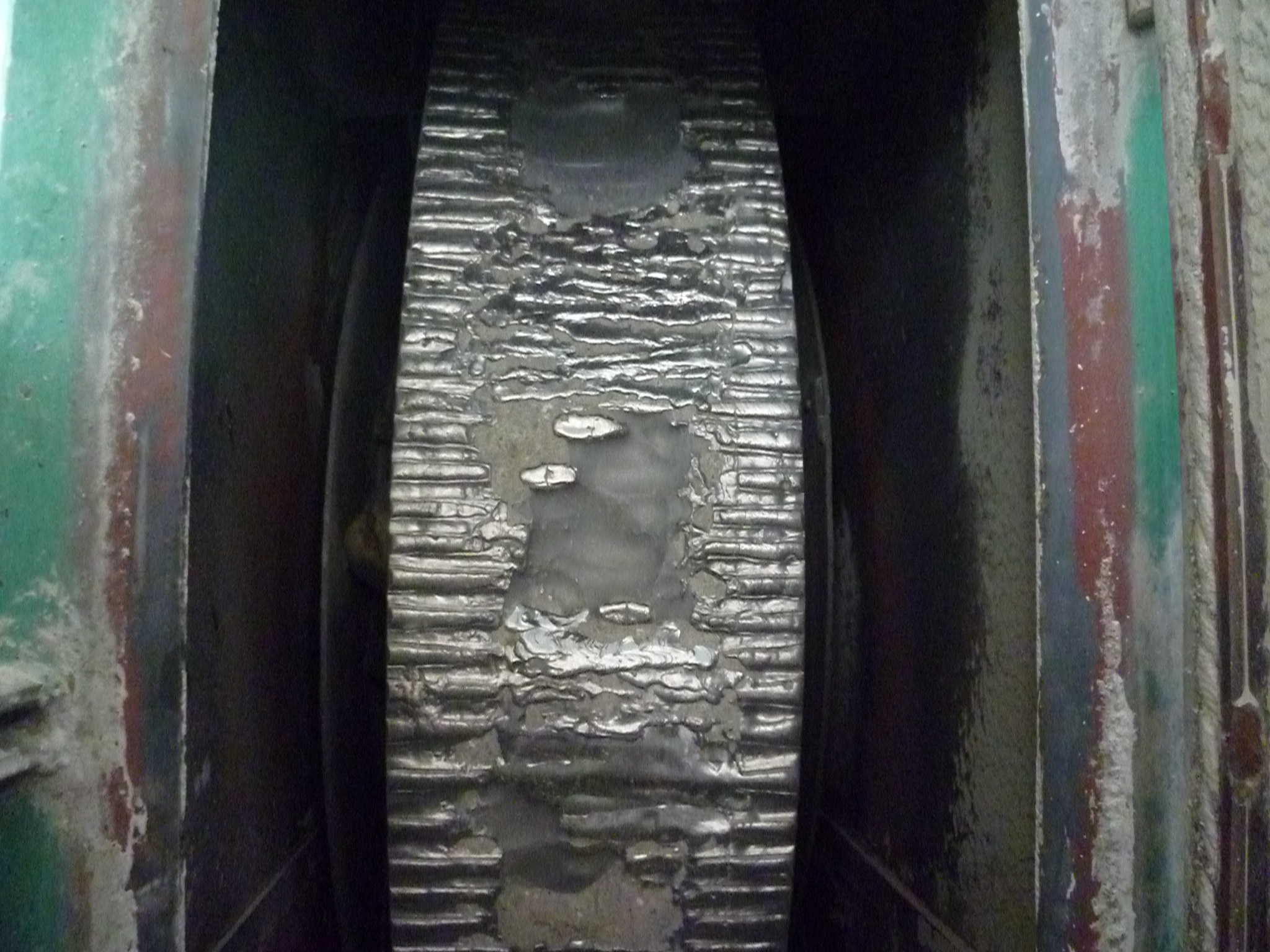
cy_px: 476
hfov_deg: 63.4
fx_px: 1027
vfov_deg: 49.7
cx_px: 635
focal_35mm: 28
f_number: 2.8
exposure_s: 1/30
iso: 2000
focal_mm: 5
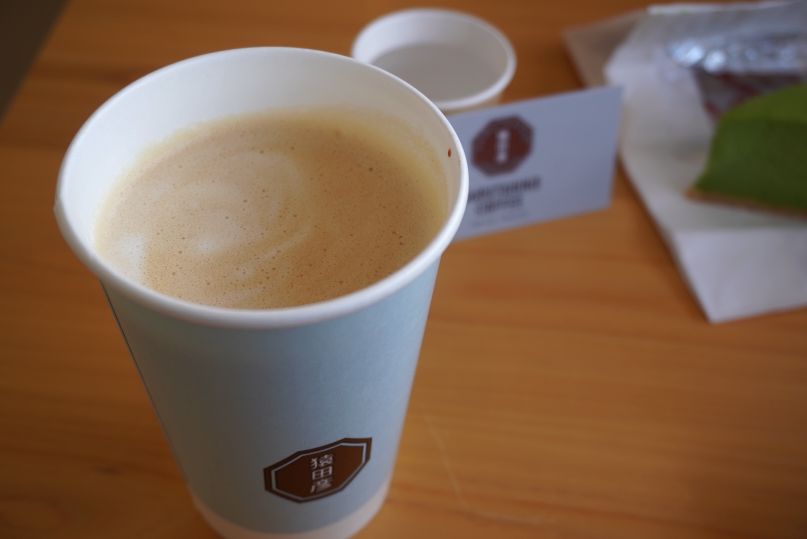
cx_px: 404
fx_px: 942
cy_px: 270
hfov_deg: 46.4
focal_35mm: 42
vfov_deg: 31.9
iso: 100
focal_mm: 28
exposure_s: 1/60
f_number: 4.5
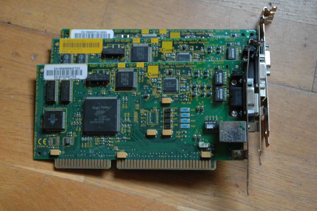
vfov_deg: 20.6
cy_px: 106
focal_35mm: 66
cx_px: 158
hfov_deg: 30.5
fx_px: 581
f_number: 4.5
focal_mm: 44
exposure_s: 1/25
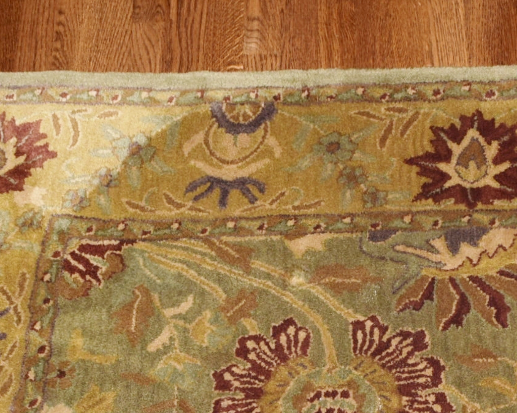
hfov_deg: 20.8
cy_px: 470
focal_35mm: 90
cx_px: 482
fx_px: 1377
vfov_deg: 16.5
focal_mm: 18
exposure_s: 1/60
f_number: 8
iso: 560
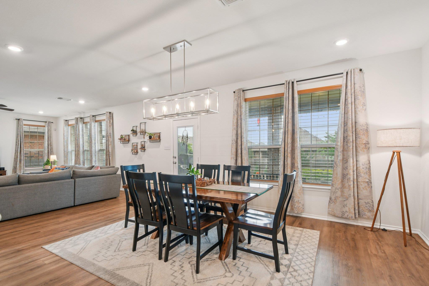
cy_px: 143
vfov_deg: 72.0
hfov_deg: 95.0
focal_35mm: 16
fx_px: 197
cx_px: 214
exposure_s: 1/25
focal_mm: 11
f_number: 8
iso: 400
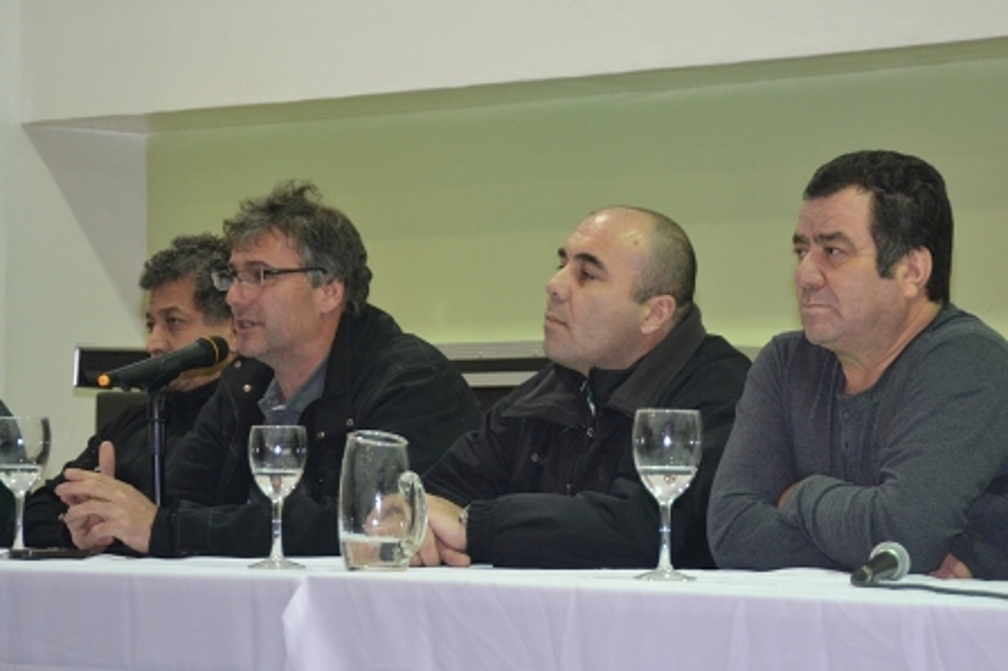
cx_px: 504
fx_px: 4281
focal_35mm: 153
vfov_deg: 9.0
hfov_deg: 13.4
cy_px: 336
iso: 1100
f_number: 5.6
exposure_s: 1/60
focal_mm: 102
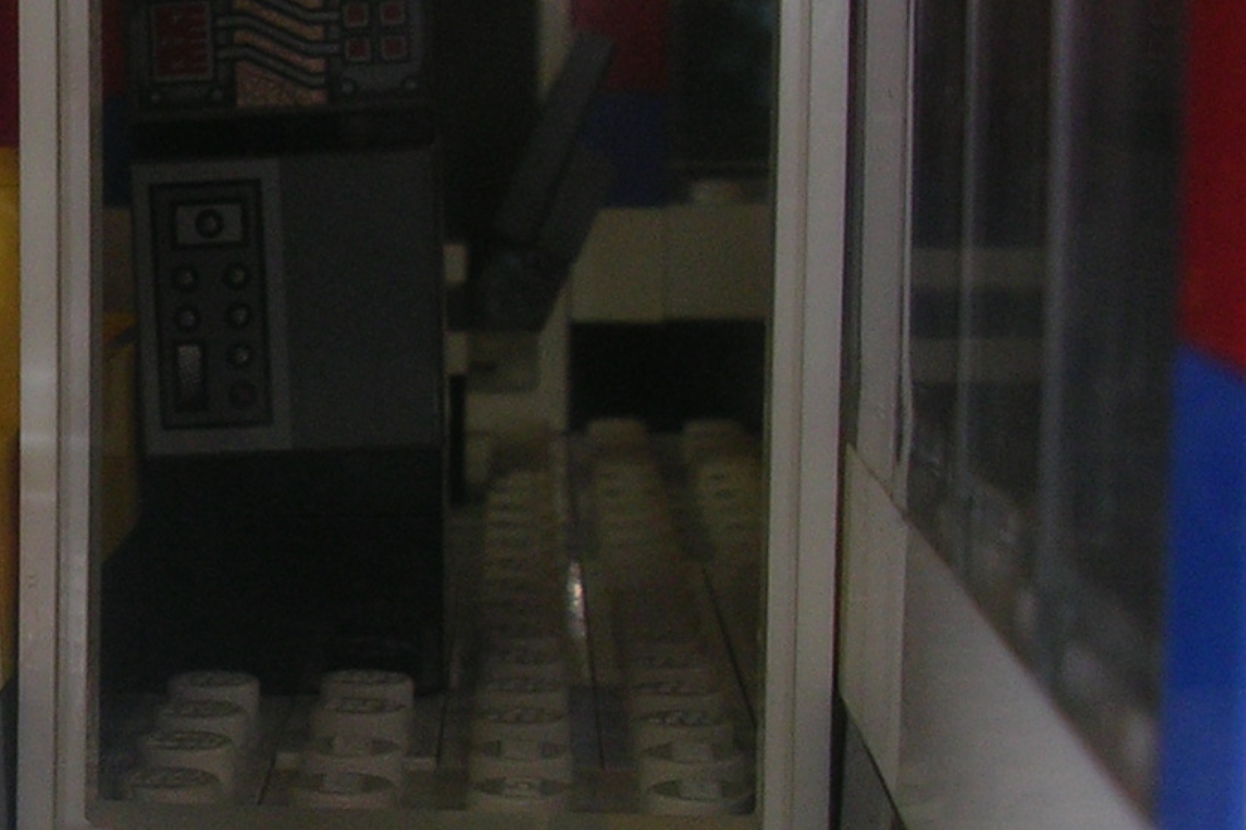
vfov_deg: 14.1
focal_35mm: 97
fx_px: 3357
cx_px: -230
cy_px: 440
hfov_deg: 19.8
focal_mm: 5.8
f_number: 5.6
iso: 50
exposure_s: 1/60.1
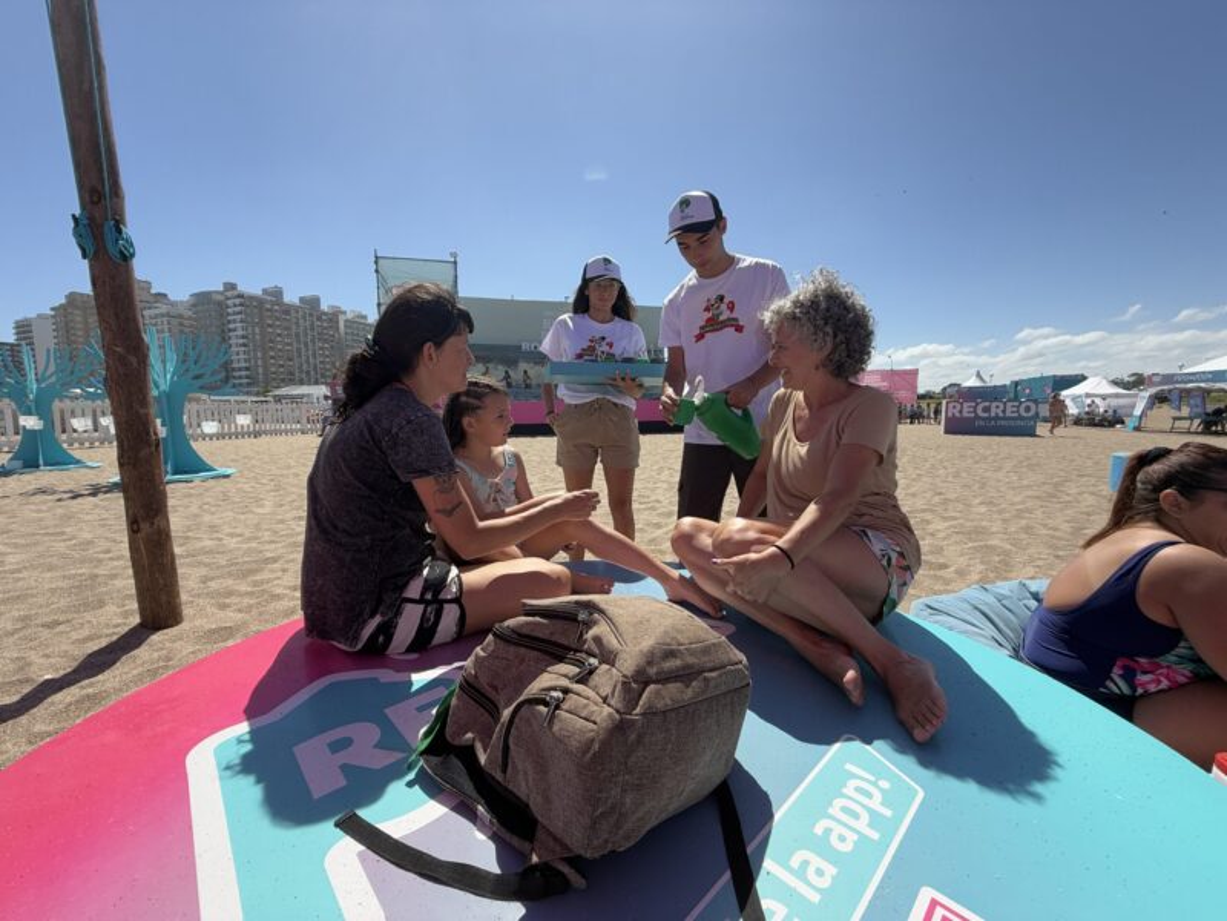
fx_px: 496
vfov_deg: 85.7
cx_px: 614
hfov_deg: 102.1
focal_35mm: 14
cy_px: 460
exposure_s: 1/1698
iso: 50
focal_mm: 2.22
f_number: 2.2
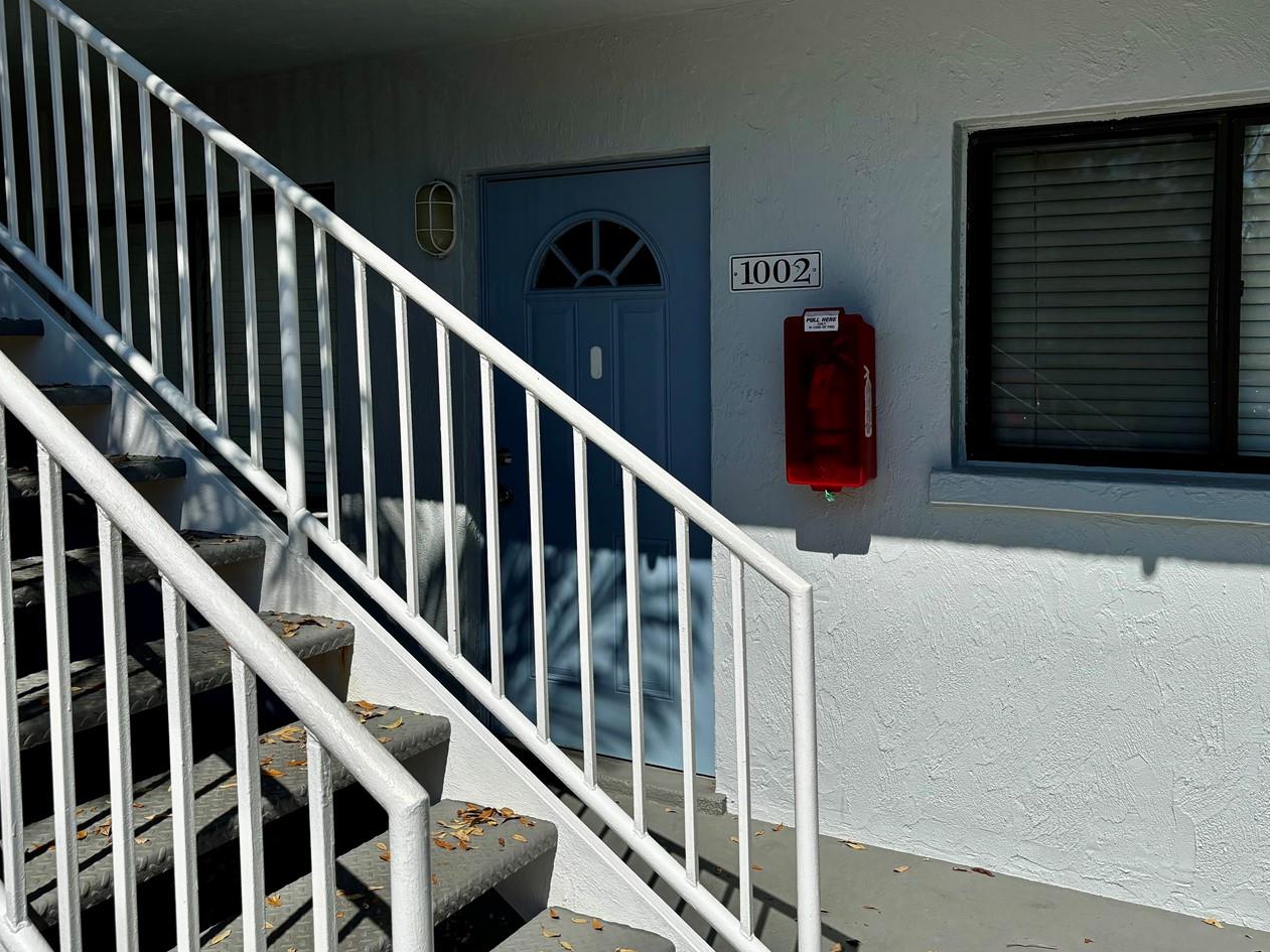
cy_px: 396
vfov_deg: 42.8
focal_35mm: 33
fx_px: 1210
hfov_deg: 55.4
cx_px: 627
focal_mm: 5.96
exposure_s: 1/5952
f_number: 1.6
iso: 50
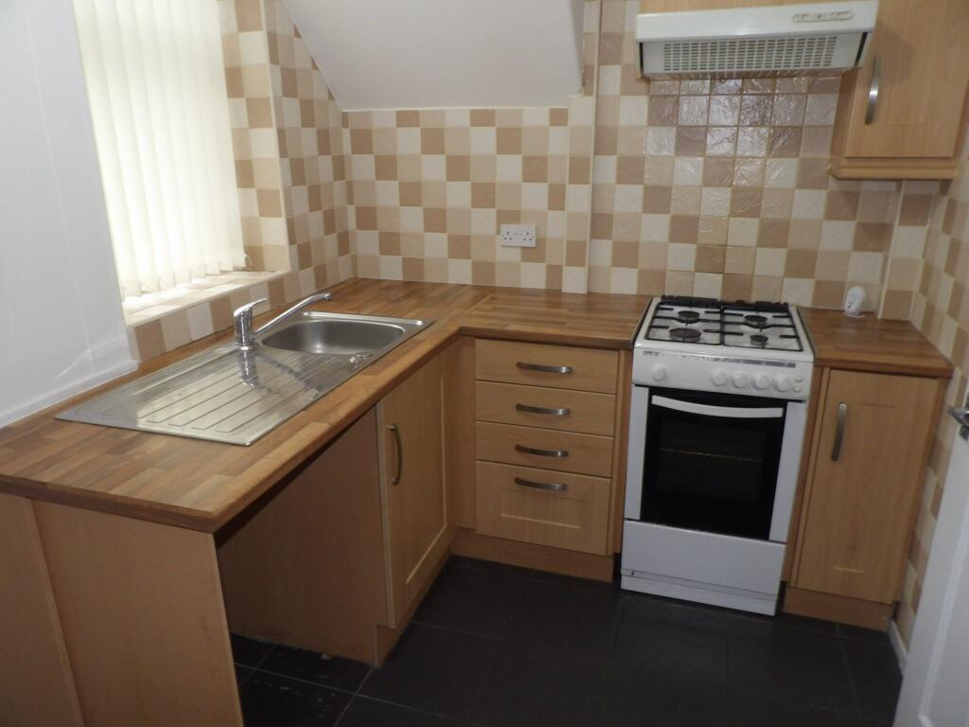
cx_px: 484
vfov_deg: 56.8
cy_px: 364
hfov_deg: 71.6
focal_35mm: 24
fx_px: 672
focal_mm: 4.3
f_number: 3.2
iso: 200
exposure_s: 1/33
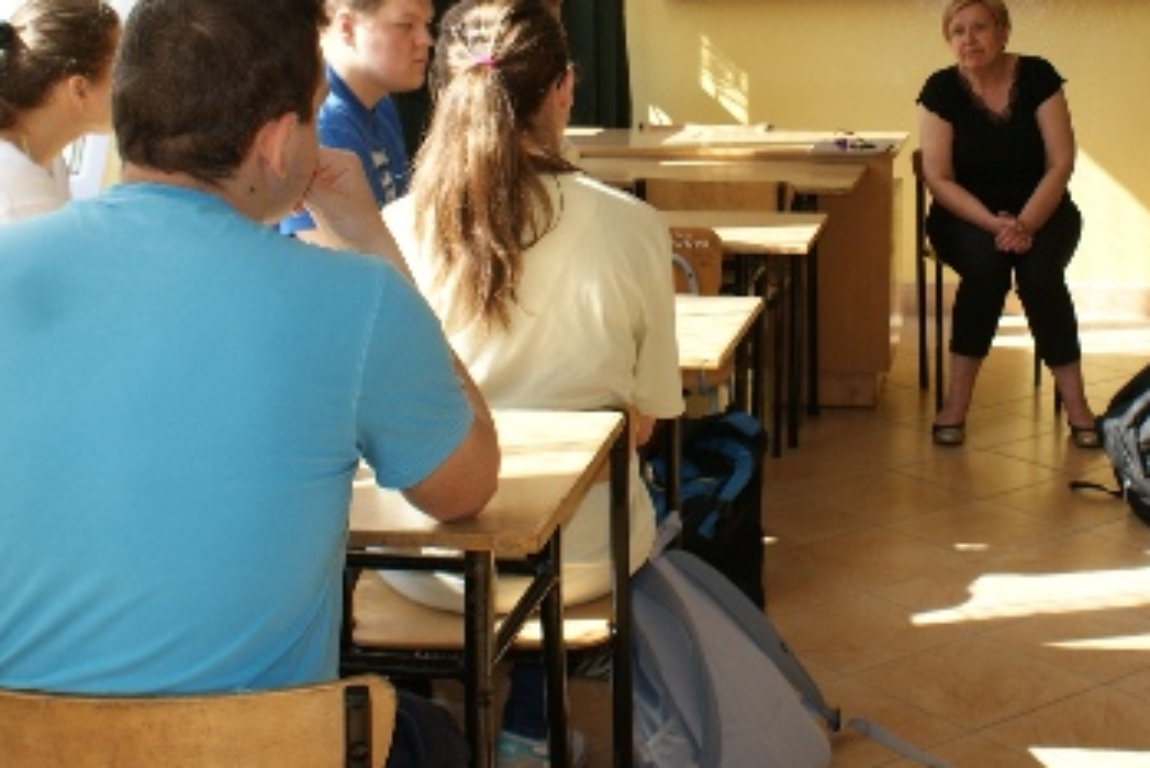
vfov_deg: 24.2
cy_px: 133
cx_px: 804
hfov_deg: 35.7
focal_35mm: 55
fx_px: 1758
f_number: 5
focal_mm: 20
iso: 125
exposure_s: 1/80
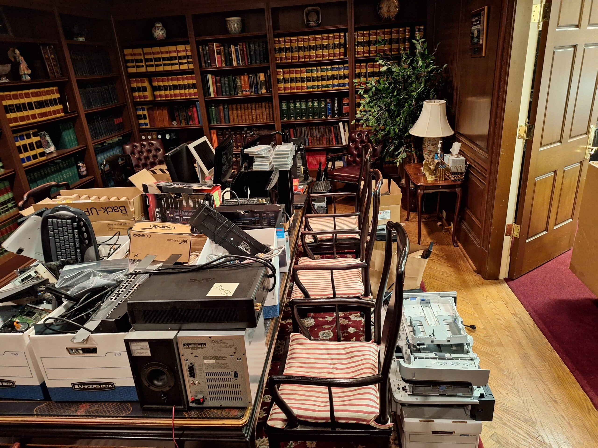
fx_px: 397
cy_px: 224
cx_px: 299
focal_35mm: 23
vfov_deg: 58.9
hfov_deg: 73.9
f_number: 1.8
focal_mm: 5.54
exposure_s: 1/24
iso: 320
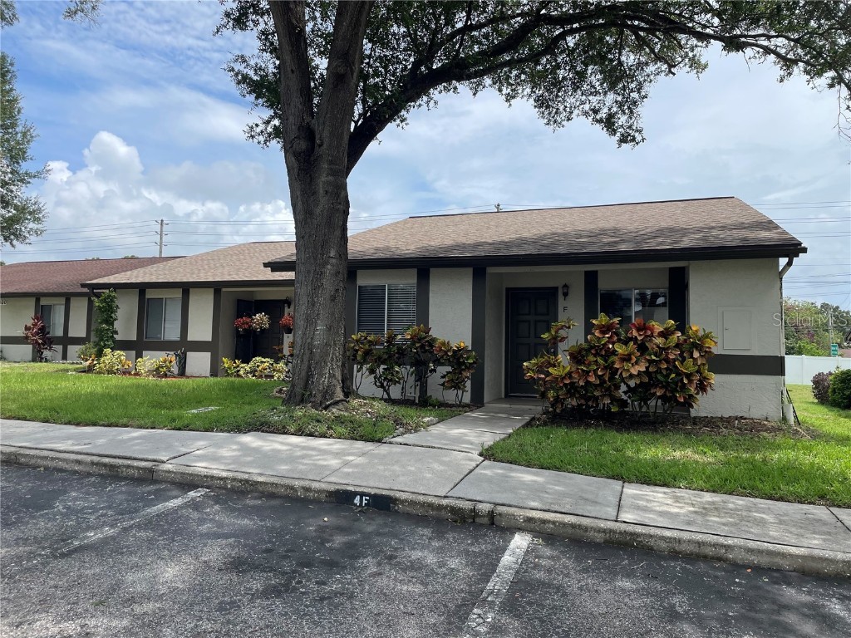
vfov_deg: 53.1
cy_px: 319
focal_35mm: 26
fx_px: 639
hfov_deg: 67.3
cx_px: 426
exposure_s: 1/4651
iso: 32
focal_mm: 4.2
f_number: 1.6
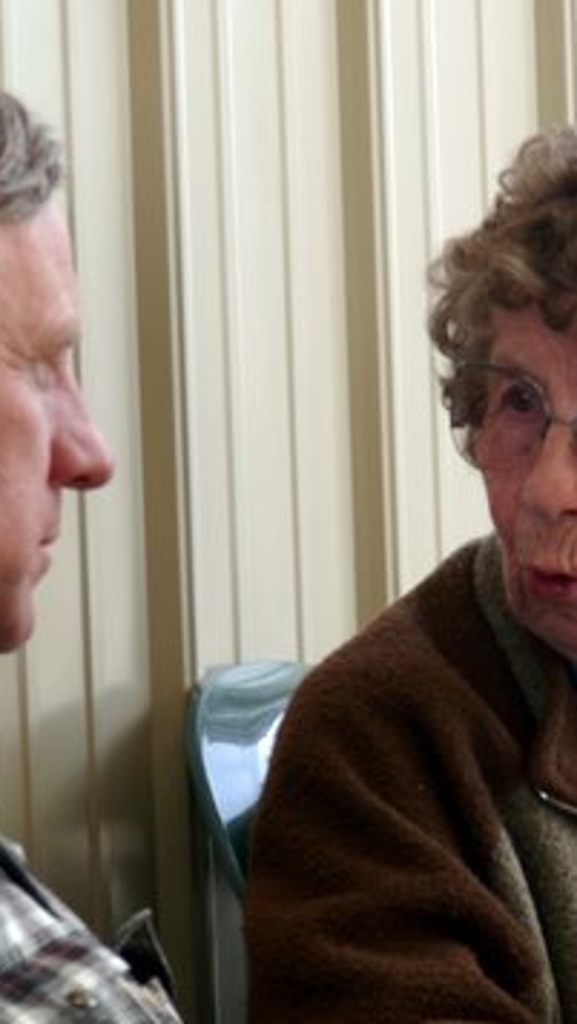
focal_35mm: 407
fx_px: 11062
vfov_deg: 5.3
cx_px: 350
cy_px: 513
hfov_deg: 3.0
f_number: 3.6
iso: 100
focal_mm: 58.7
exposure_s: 1/100
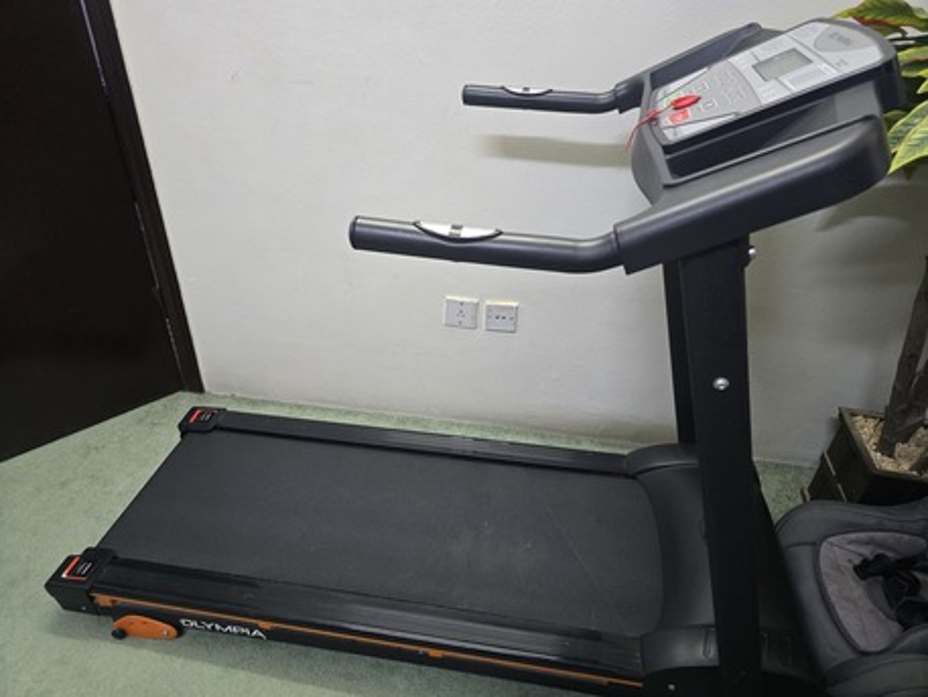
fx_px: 617
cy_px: 348
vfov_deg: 58.9
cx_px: 464
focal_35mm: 23
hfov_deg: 73.9
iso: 640
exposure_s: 1/120
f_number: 1.7
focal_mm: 6.3
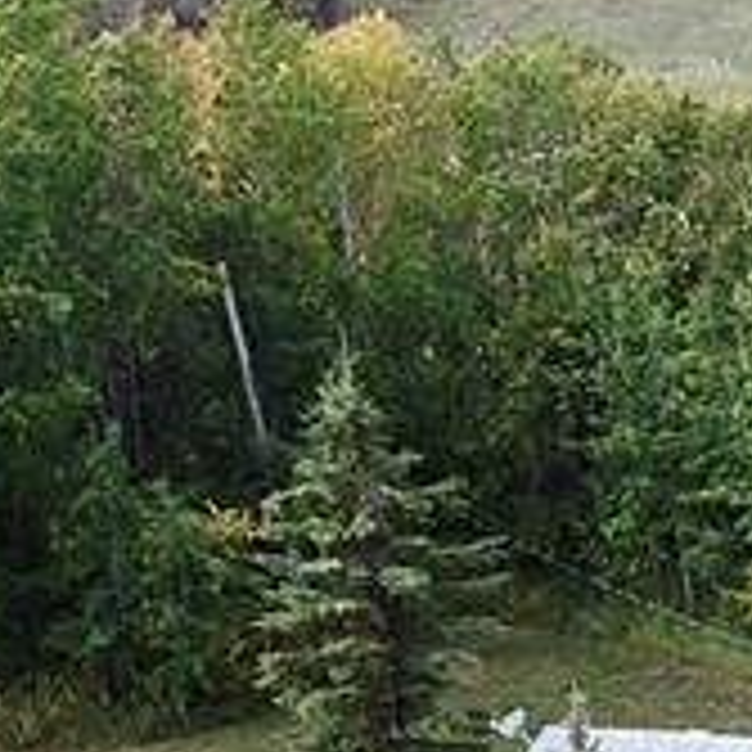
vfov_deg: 11.7
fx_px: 3465
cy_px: 1211
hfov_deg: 10.9
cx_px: 1666
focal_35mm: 141
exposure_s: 1/800
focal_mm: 4.73
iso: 100
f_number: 2.2
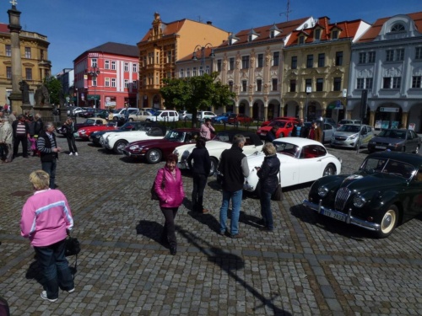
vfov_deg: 56.8
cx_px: 211
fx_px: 293
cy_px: 158
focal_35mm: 24
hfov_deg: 71.6
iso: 100
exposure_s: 1/2000
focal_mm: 4.3
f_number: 4
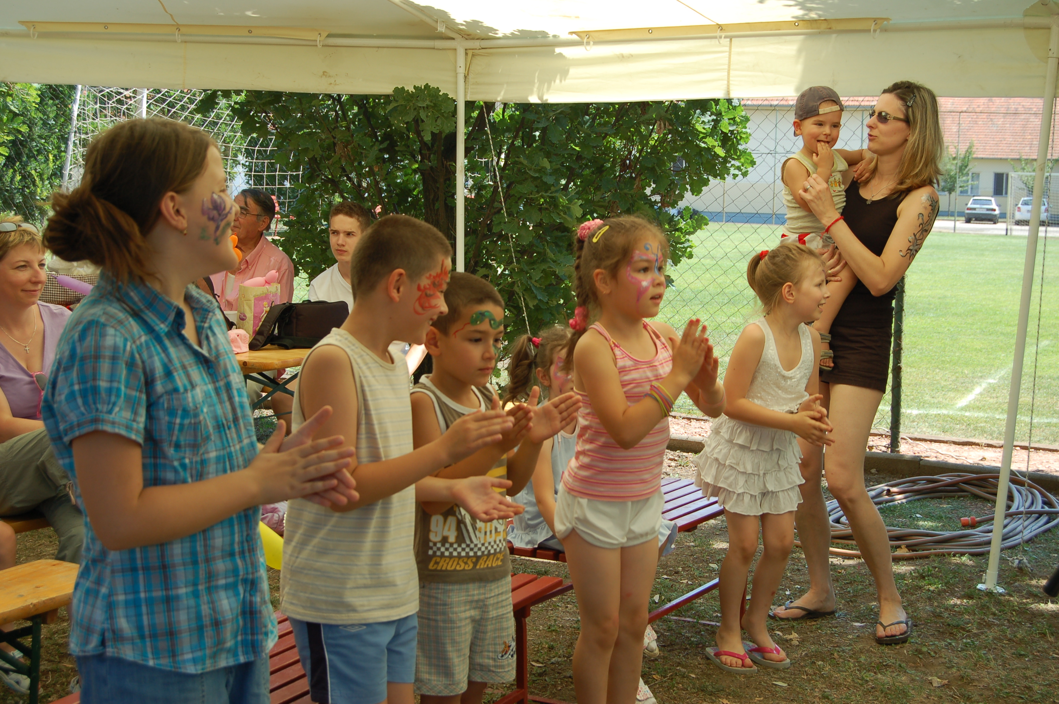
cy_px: 352
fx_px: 1543
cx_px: 530
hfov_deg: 37.9
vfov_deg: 25.7
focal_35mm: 52
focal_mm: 35
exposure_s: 1/200
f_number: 7.1
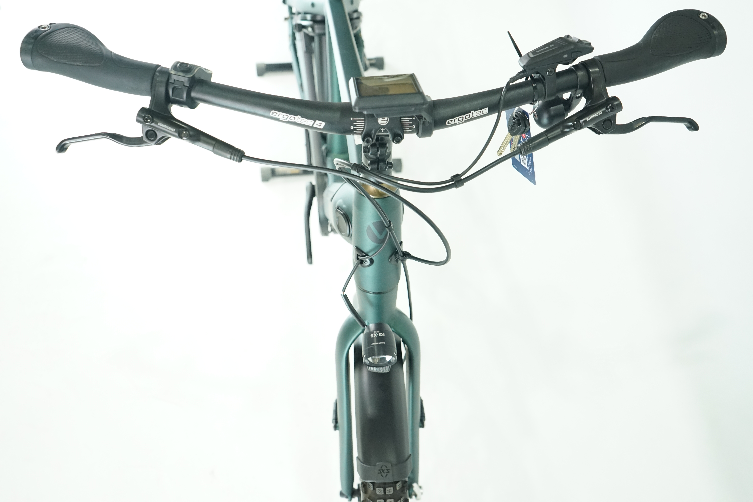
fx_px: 648
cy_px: 251
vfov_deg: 42.3
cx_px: 376
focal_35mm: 31
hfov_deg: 60.3
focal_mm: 31
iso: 3200
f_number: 5
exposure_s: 1/200
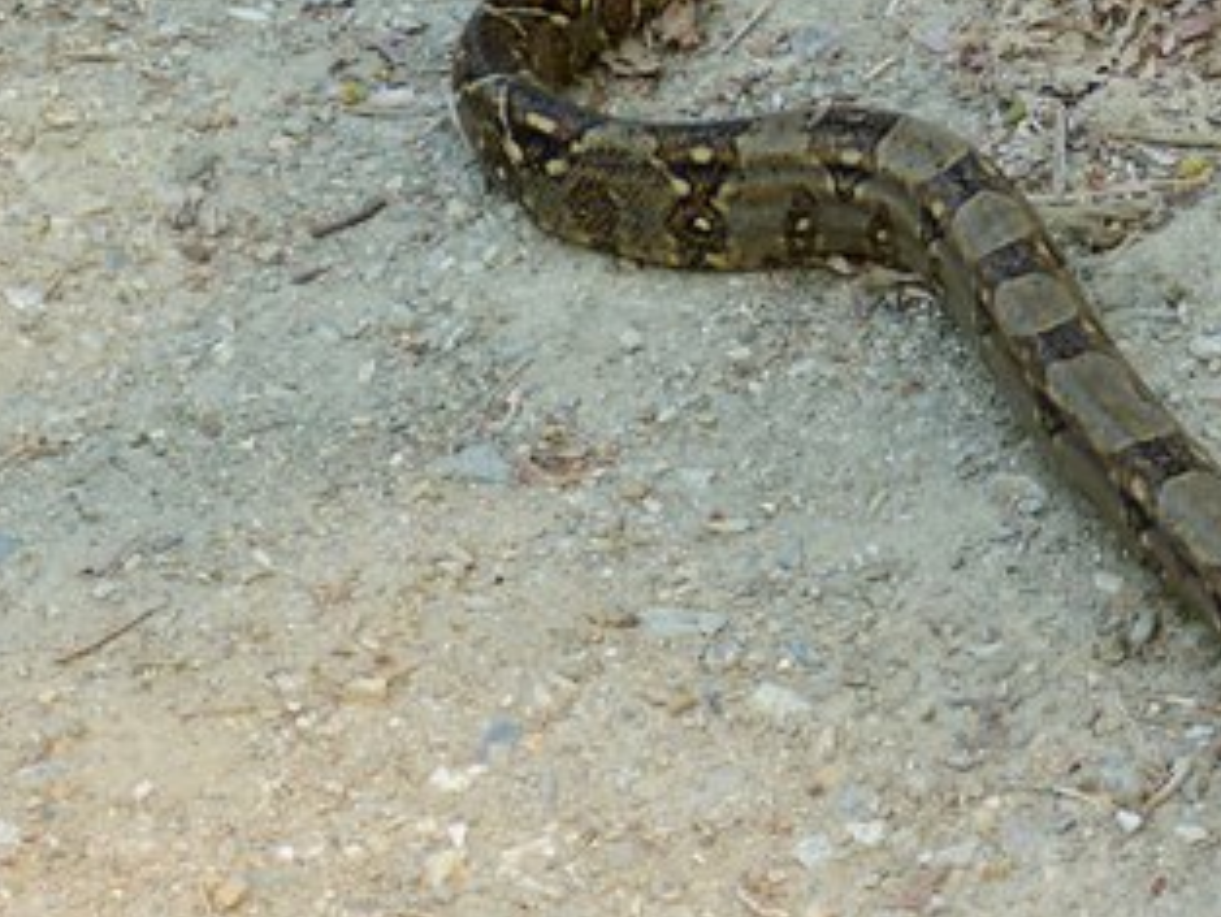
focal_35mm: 263
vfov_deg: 5.6
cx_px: 1229
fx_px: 9280
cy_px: 753
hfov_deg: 7.5
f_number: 4
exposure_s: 1/125
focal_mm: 18.6
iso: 80
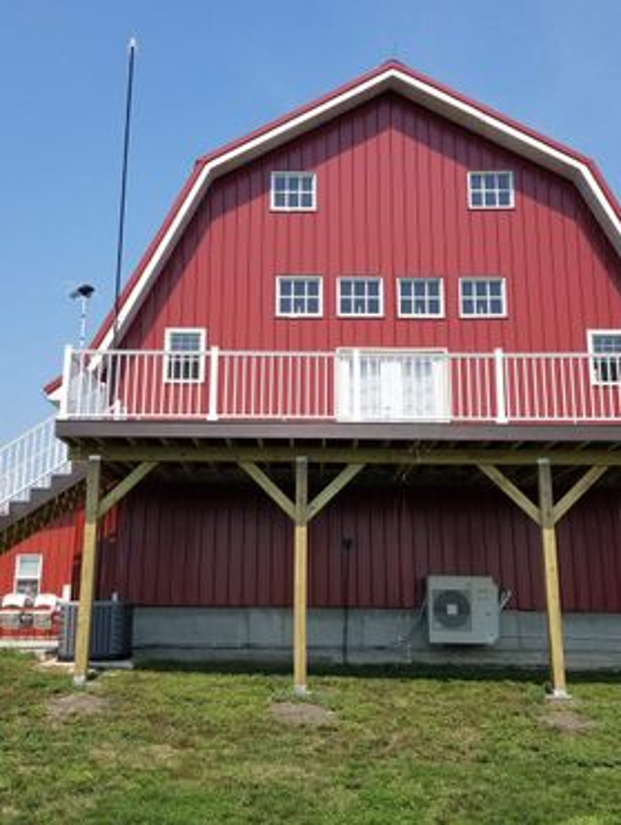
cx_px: 309
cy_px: 410
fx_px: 836
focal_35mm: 35
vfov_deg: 52.6
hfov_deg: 40.8
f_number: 1.7
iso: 50
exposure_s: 1/2792
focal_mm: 4.25
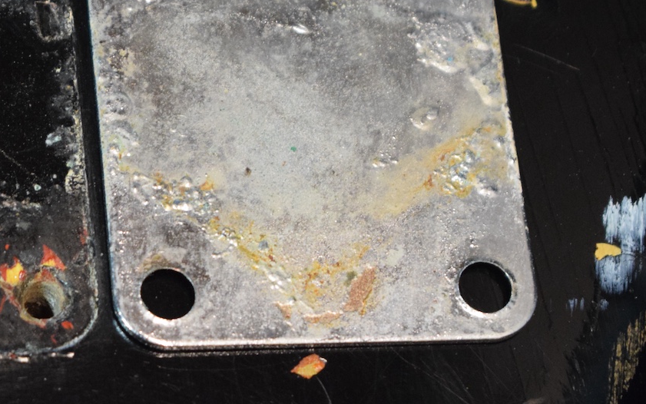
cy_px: 174
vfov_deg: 8.8
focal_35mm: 150
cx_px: 93
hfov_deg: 13.8
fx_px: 2640
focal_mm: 55
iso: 3200
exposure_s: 1/80
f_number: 5.6
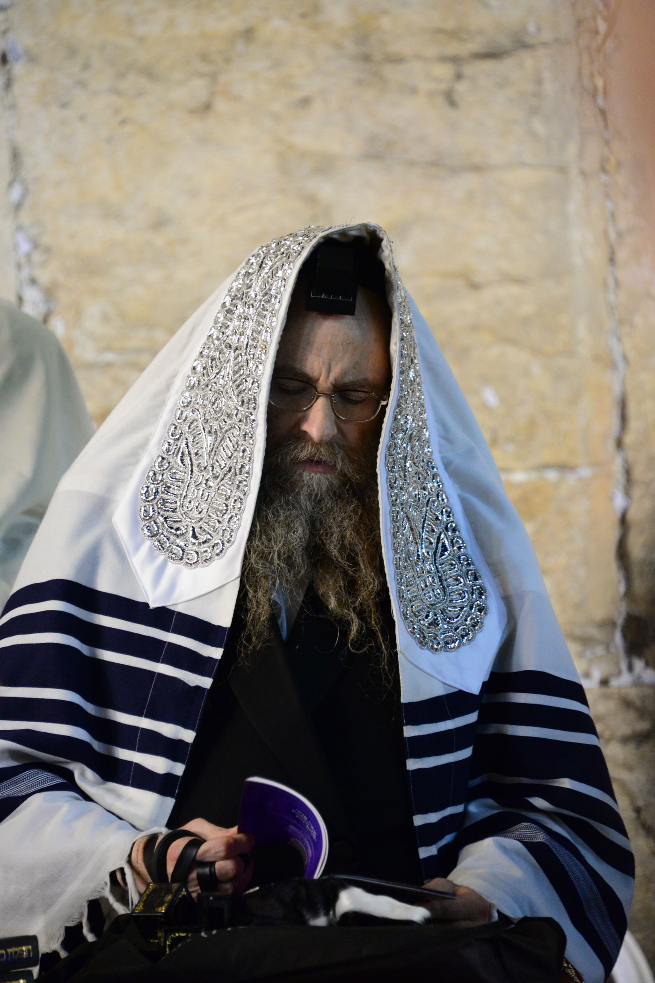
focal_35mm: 300
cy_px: 492
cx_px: 328
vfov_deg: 6.9
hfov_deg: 4.6
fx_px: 8187
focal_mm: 300
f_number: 5.6
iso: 5000
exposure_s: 1/60
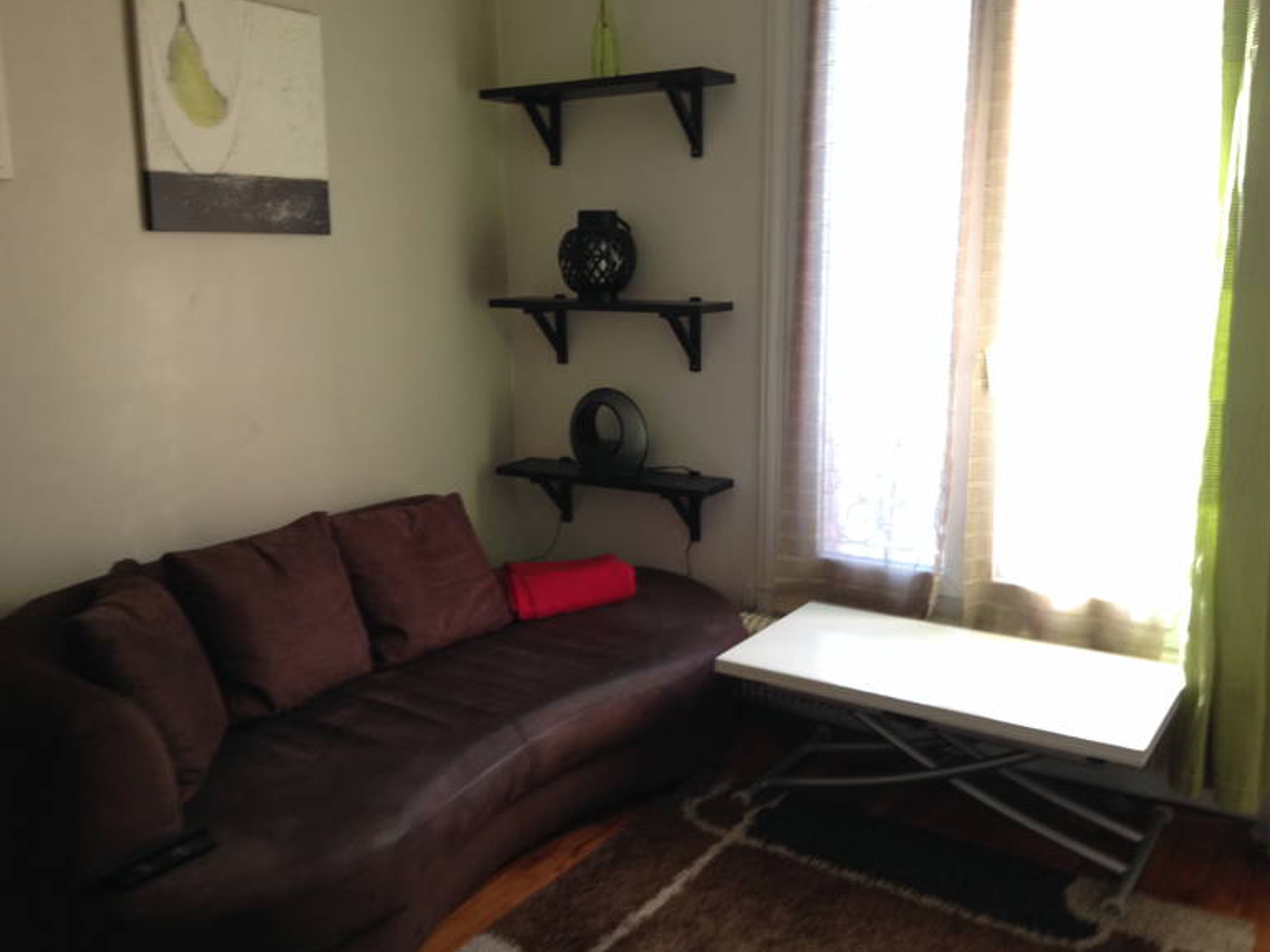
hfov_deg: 54.0
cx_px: 628
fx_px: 1247
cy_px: 483
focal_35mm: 34
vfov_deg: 41.8
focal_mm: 4.12
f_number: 2.4
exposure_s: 1/20
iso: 100
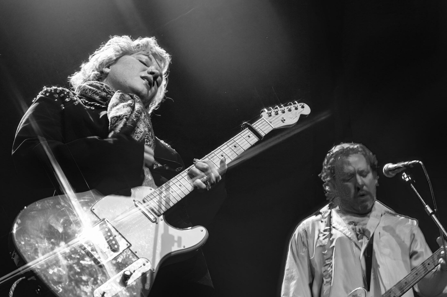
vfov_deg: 22.2
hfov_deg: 32.9
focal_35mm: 61
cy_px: 166
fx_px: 757
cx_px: 197
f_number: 2.8
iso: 3200
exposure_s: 1/125
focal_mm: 52
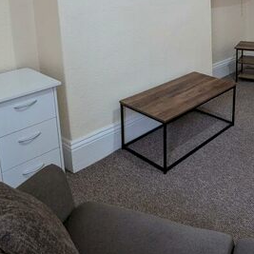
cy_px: 27
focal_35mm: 37
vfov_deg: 41.5
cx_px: 191
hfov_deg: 43.5
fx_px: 307
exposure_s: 1/25
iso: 133
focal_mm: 2.35
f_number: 2.2
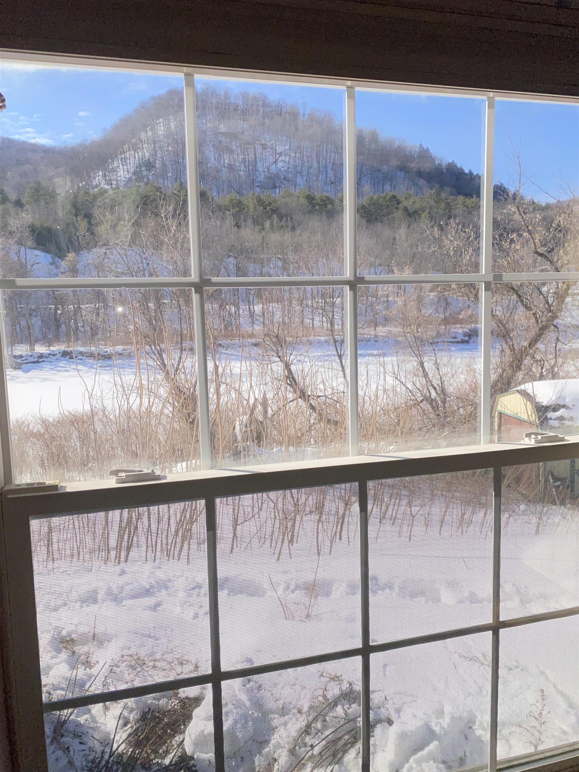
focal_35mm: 26
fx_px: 580
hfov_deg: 53.1
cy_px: 386
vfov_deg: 67.3
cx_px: 290
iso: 32
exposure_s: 1/6410
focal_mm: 4.25
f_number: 1.8
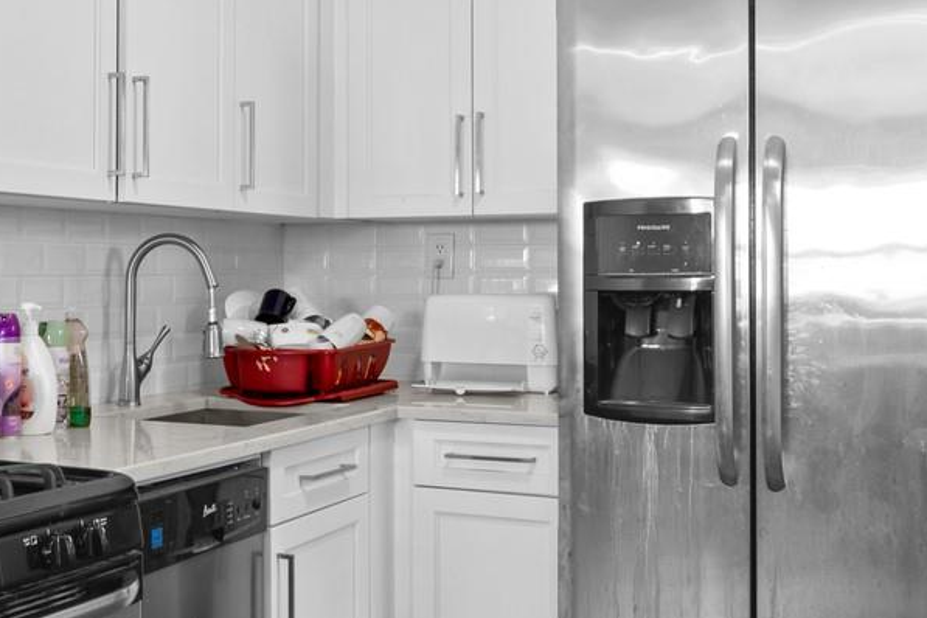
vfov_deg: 28.1
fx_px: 1236
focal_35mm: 48
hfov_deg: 40.5
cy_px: 273
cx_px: 287
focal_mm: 14
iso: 200
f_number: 10
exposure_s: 2.5
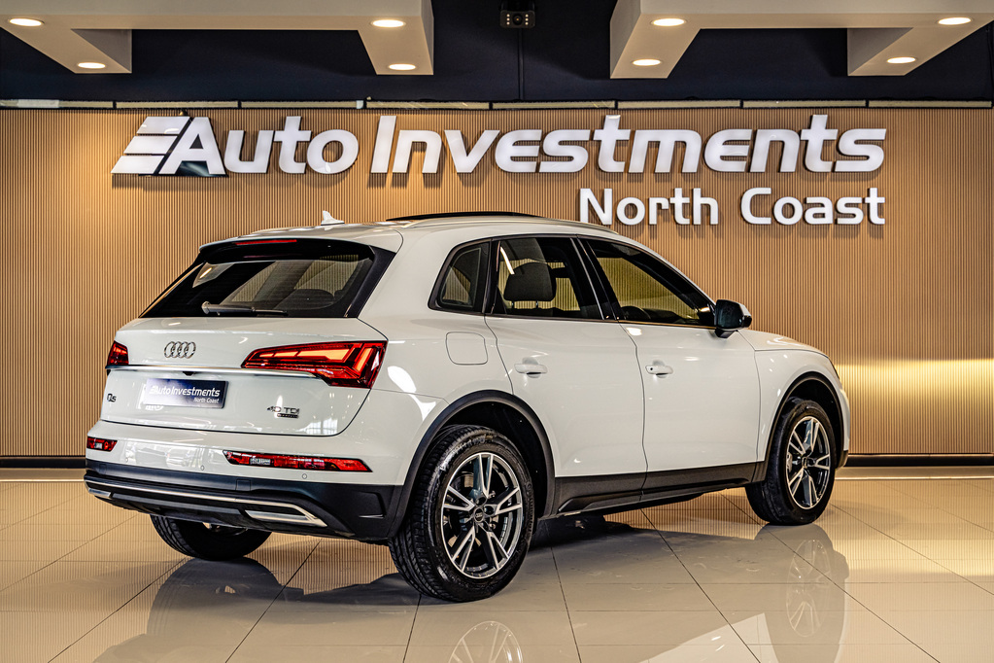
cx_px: 497
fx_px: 1380
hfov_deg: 39.6
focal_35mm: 50
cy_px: 332
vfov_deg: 27.0
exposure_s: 1/200
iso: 500
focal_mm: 50
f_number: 5
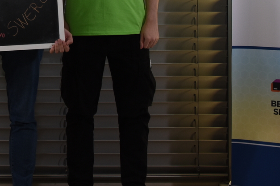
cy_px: -46
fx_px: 785
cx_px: -6
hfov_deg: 19.6
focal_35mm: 101
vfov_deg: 13.1
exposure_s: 1/80
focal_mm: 22
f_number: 5
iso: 400
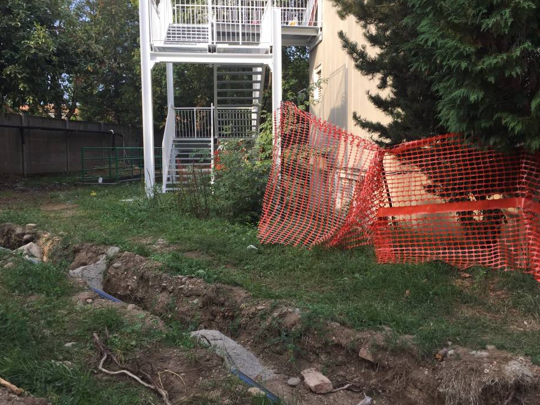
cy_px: 190
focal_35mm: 32
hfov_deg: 56.8
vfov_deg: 44.1
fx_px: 499
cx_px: 273
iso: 32
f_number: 2.2
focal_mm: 4.15
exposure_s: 1/465
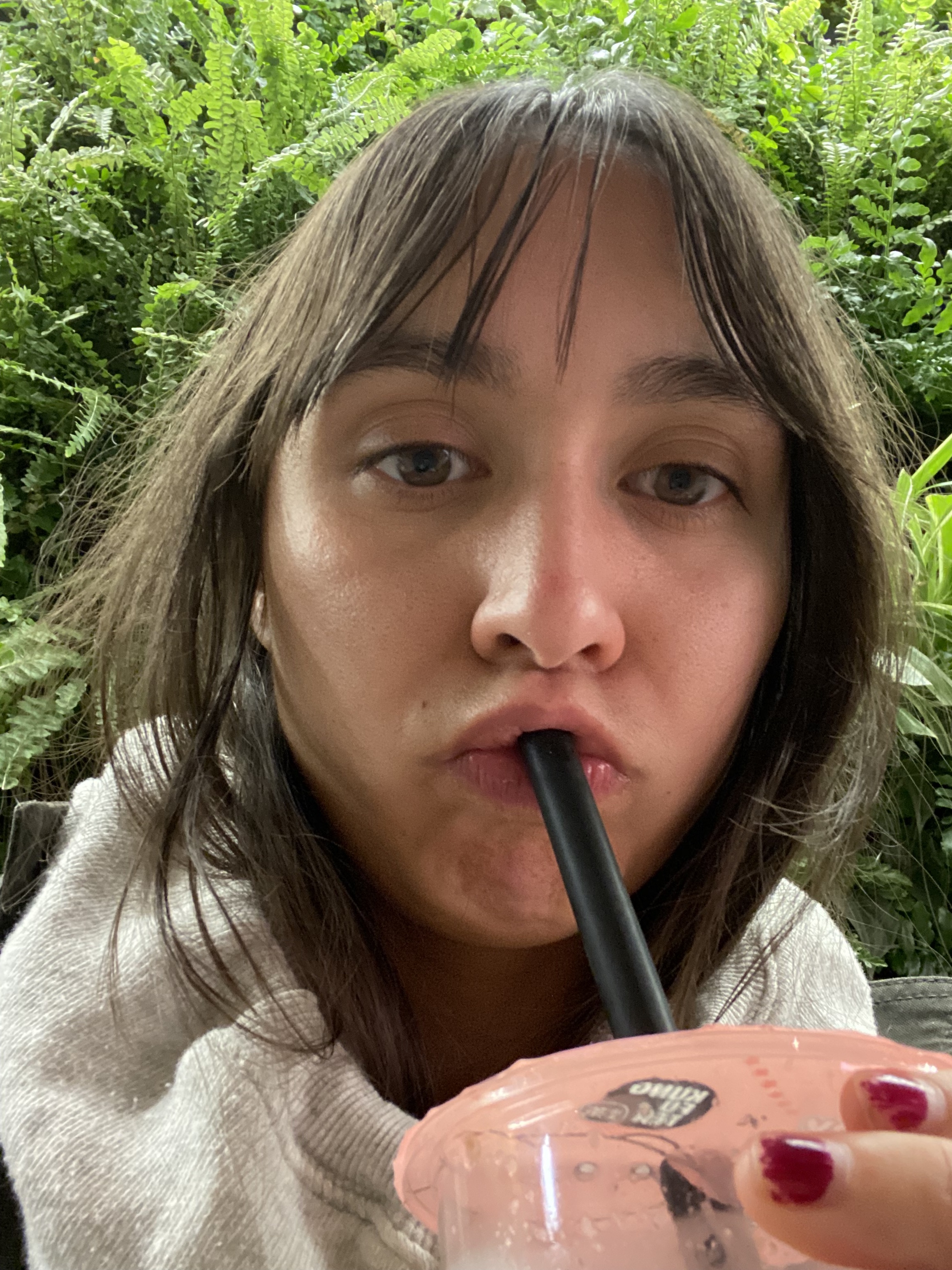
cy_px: 635
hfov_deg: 46.8
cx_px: 476
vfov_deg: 60.0
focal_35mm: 30
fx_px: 1100
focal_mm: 2.71
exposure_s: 1/30
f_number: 2.2
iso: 500
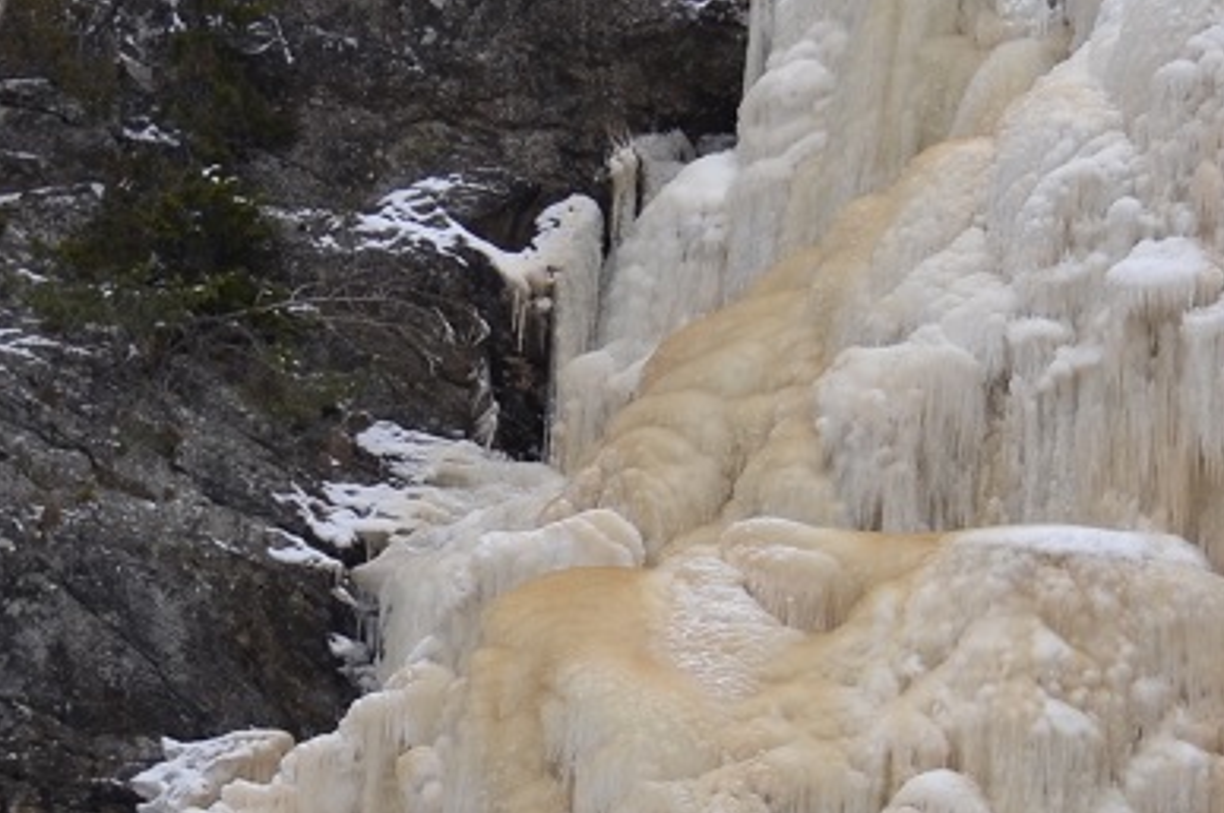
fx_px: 10693
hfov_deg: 6.5
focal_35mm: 315
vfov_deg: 4.4
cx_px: 429
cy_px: 522
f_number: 4.5
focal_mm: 55
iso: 200
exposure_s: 1/160
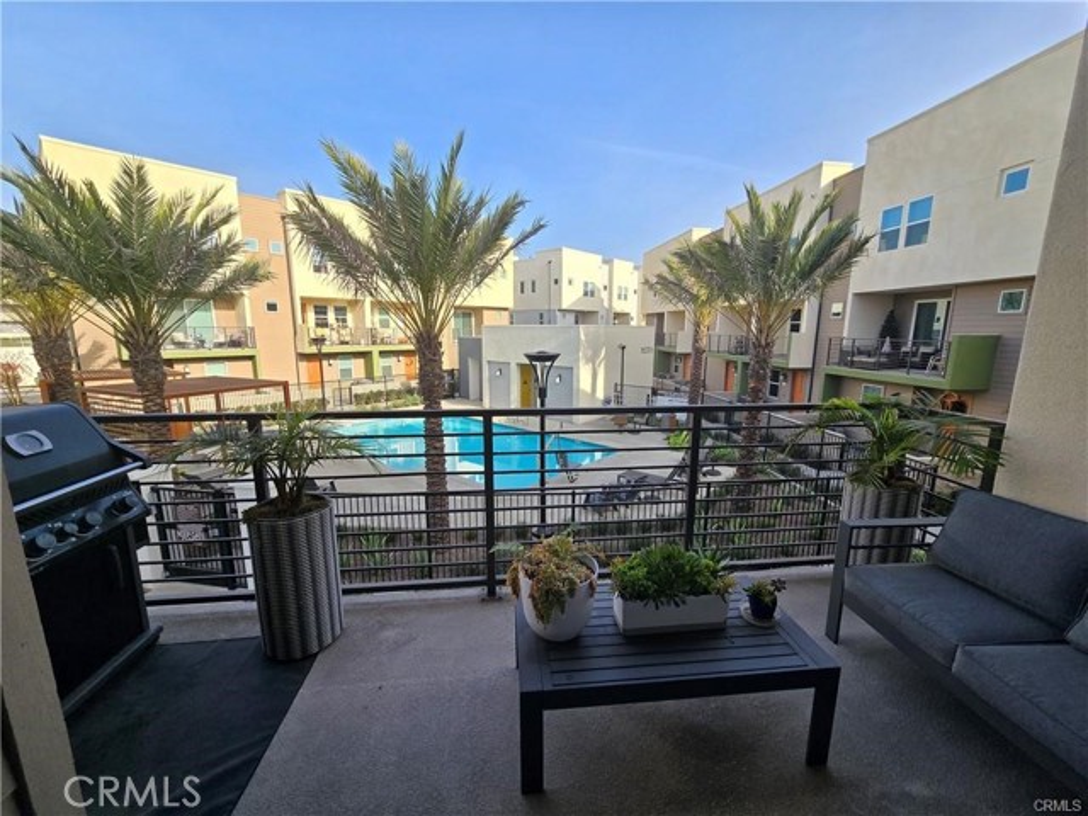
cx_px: 544
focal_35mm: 13
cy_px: 408
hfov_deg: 106.2
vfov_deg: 89.9
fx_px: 409
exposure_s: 1/1076
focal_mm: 2.2
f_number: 2.2
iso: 50
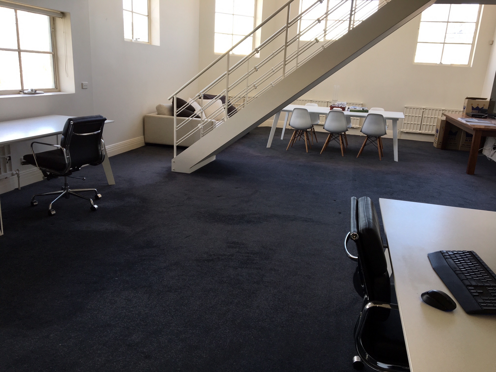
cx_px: 248
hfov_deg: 61.7
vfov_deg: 48.2
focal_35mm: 29
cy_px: 186
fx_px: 416
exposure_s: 1/38
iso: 25
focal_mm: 4.15
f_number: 2.2
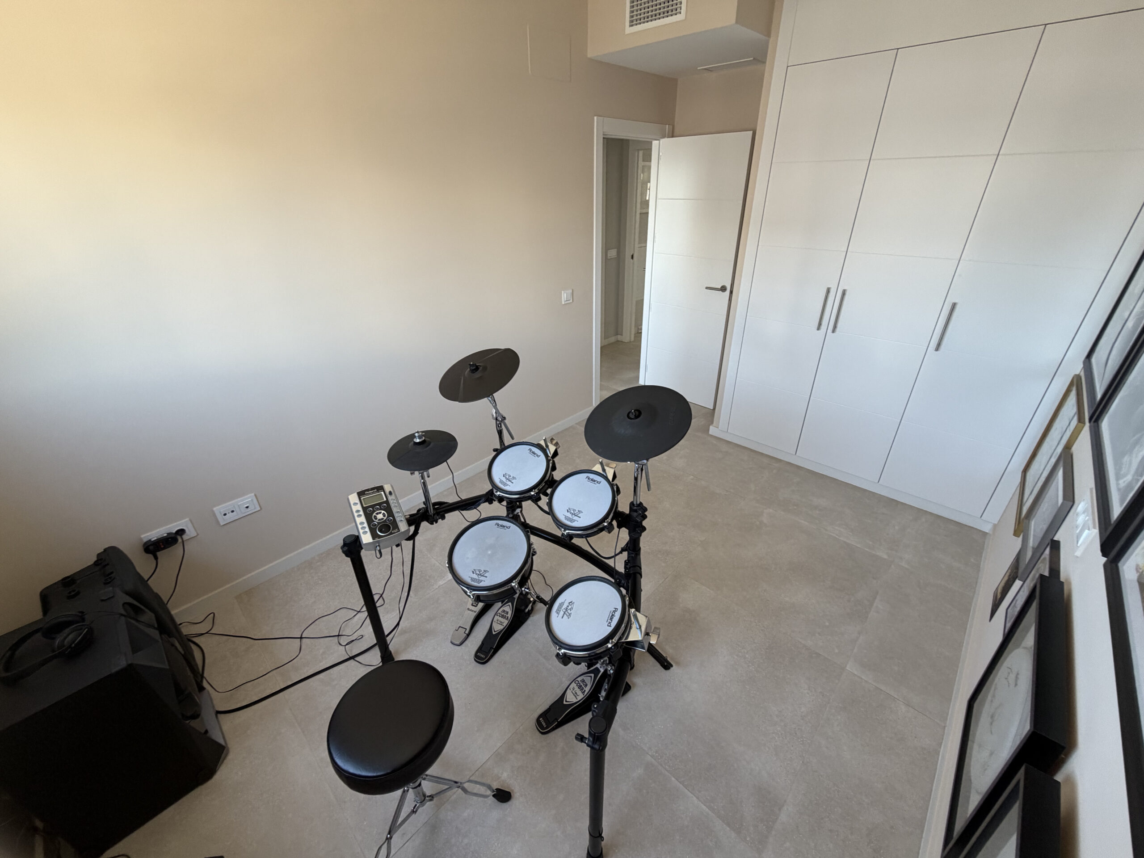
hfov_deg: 102.1
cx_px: 572
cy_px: 429
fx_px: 463
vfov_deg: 85.7
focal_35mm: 14
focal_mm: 2.22
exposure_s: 1/121
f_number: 2.2
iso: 160
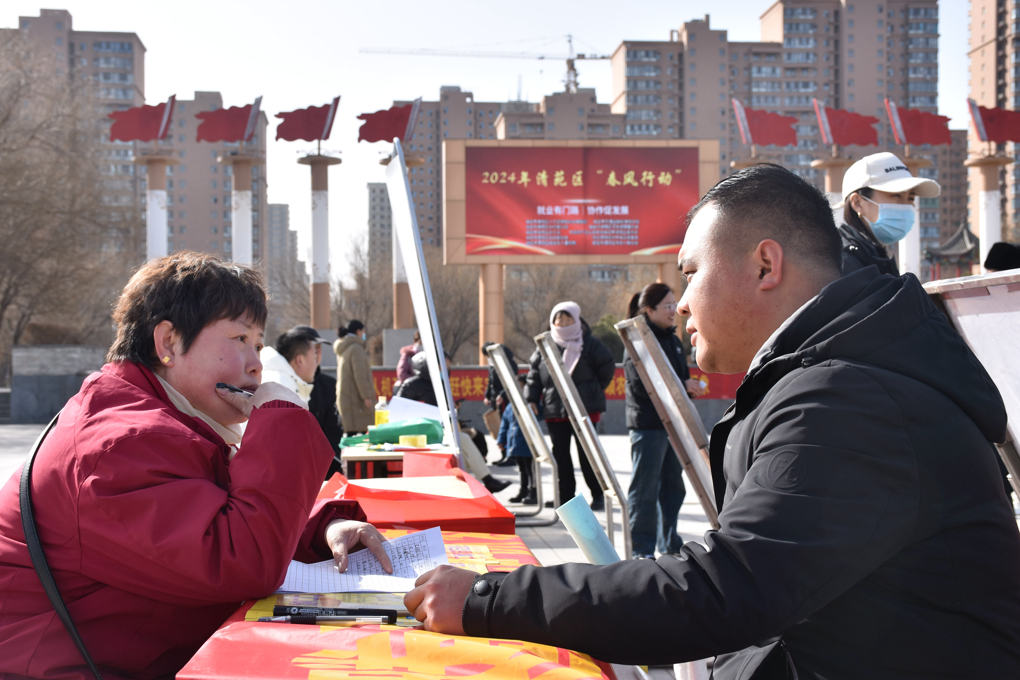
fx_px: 1275
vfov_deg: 29.9
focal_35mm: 45
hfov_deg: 43.6
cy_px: 340
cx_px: 510
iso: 100
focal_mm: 30
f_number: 6.3
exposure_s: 1/250
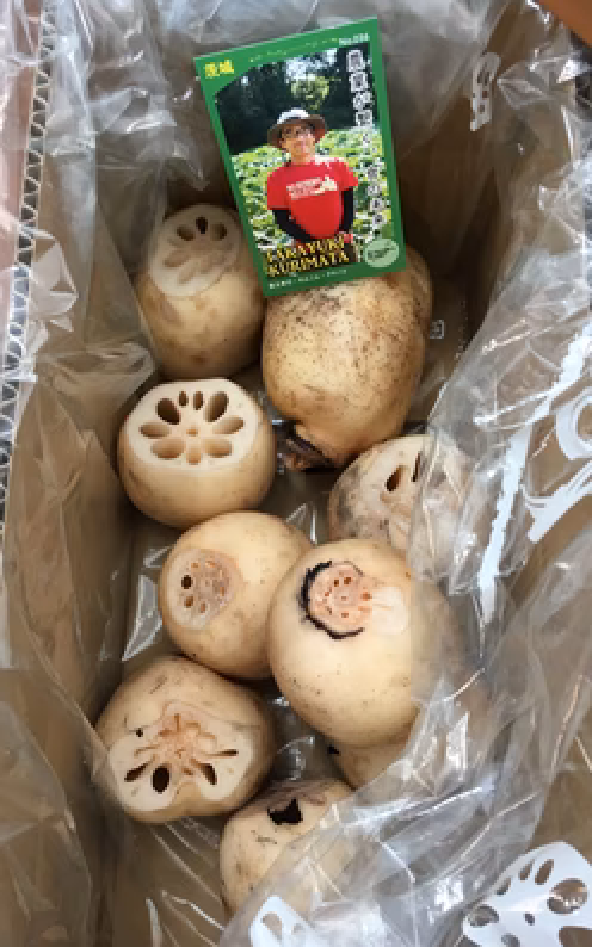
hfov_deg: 40.6
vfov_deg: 61.2
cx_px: 291
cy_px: 472
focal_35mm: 31
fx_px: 801
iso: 25
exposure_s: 1/30
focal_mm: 4.15
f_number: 2.2
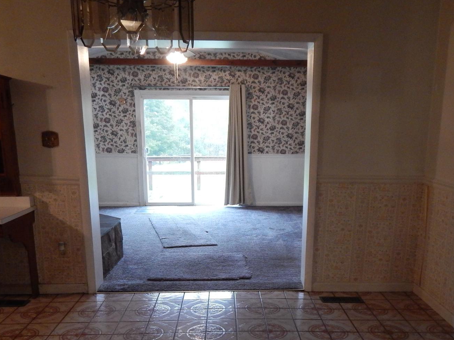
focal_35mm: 36
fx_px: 472
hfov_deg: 51.3
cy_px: 246
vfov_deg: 38.8
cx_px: 245
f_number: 3
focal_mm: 4
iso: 400
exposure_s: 1/30
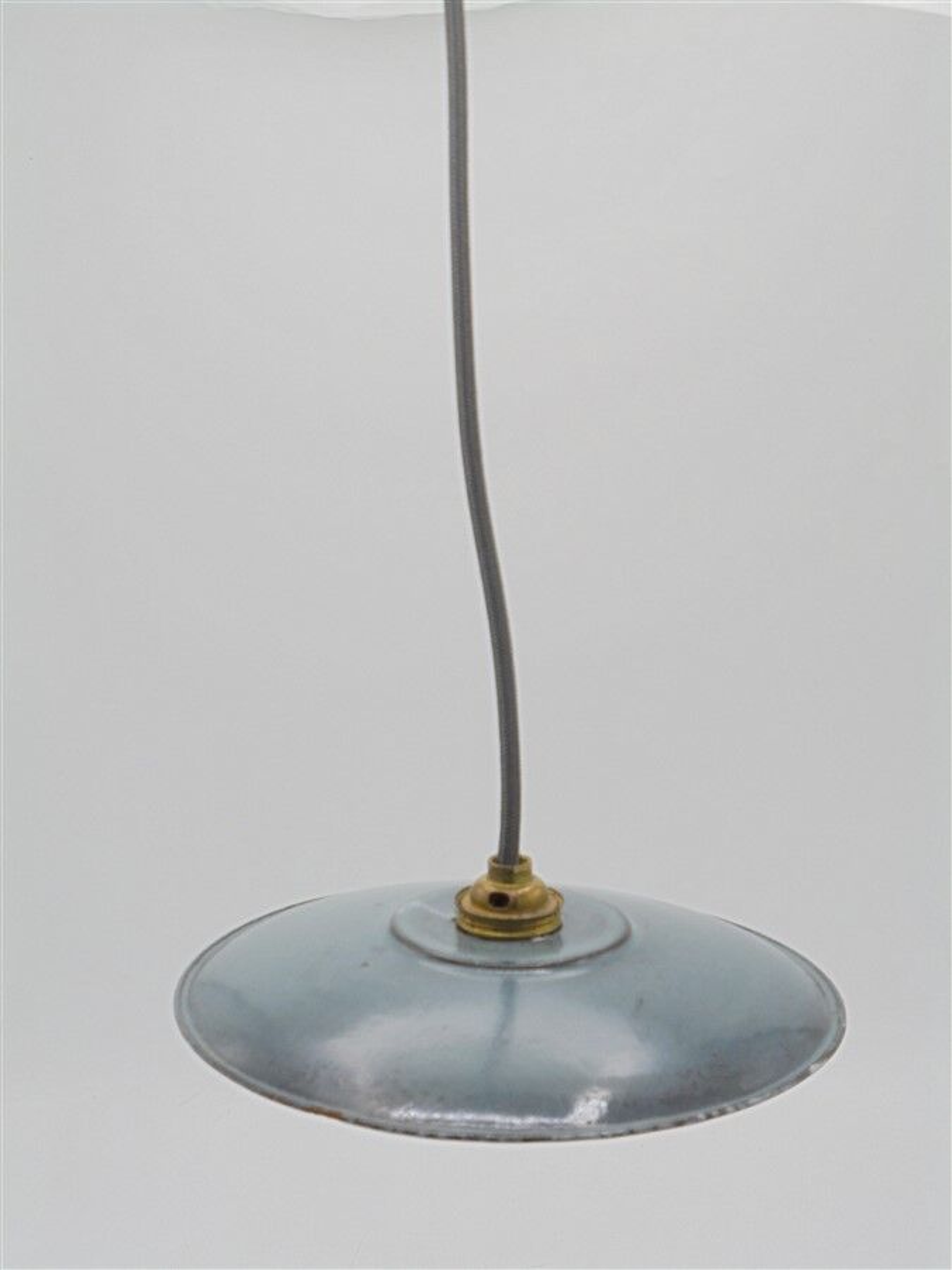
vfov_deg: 34.3
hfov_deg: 26.1
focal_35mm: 56
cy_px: 635
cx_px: 476
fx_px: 2053
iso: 100
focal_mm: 10.1
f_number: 5.2
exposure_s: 1/125
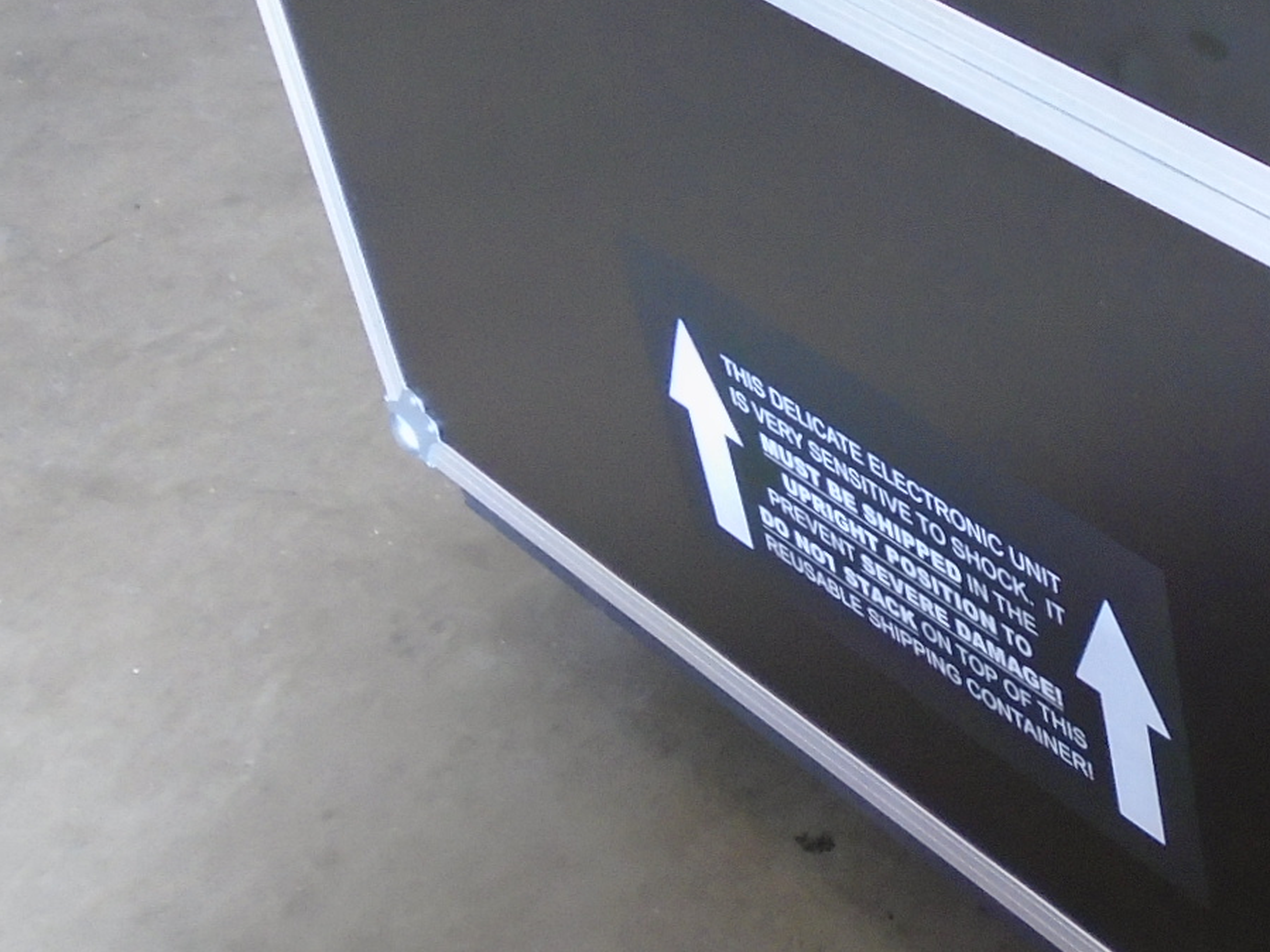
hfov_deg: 23.5
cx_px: 1565
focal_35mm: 75
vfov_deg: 19.5
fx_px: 2751
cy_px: 268
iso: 200
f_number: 3.2
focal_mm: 4.6
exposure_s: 1/30
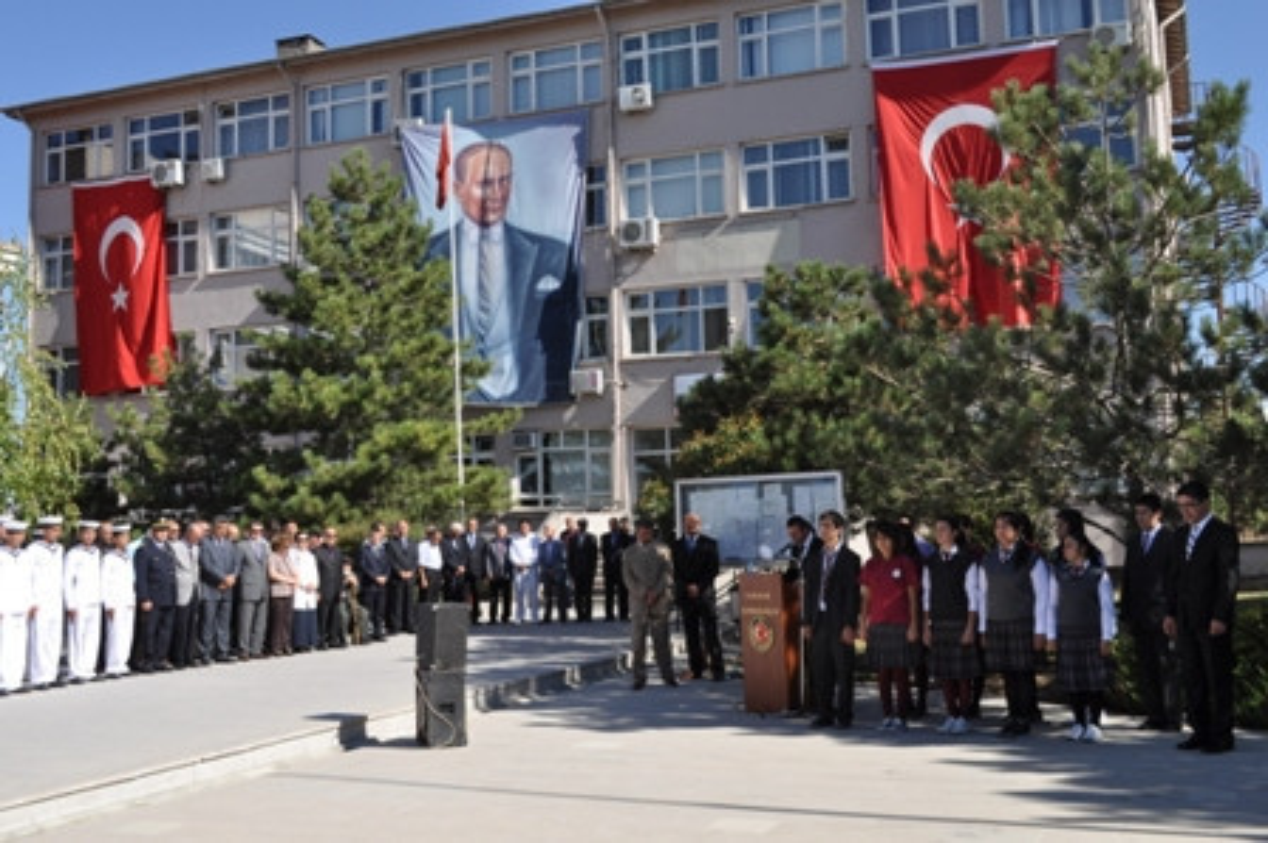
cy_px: 422
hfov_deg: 49.6
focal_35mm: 39
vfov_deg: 34.2
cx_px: 634
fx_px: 1373
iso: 200
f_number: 9
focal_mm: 26
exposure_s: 1/320
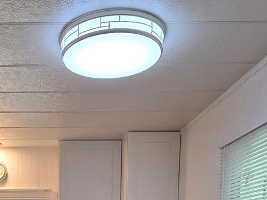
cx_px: 58
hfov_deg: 39.1
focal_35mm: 47
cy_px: 284
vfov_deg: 25.1
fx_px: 362
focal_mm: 2.2
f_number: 2.2
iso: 160
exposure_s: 1/60
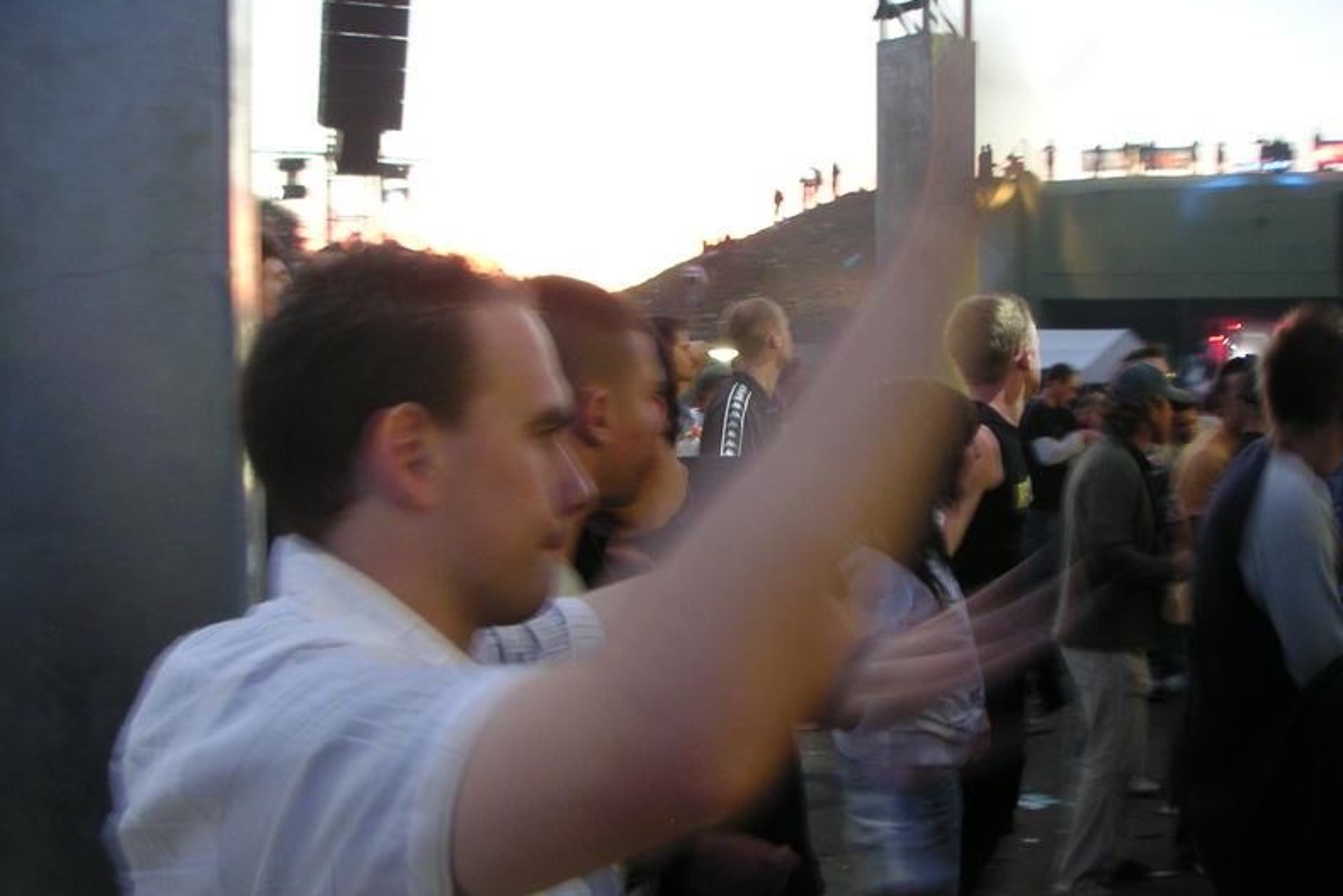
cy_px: 464
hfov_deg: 48.5
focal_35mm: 40
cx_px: 677
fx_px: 1492
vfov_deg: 33.4
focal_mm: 6
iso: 100
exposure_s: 1/8
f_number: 2.8
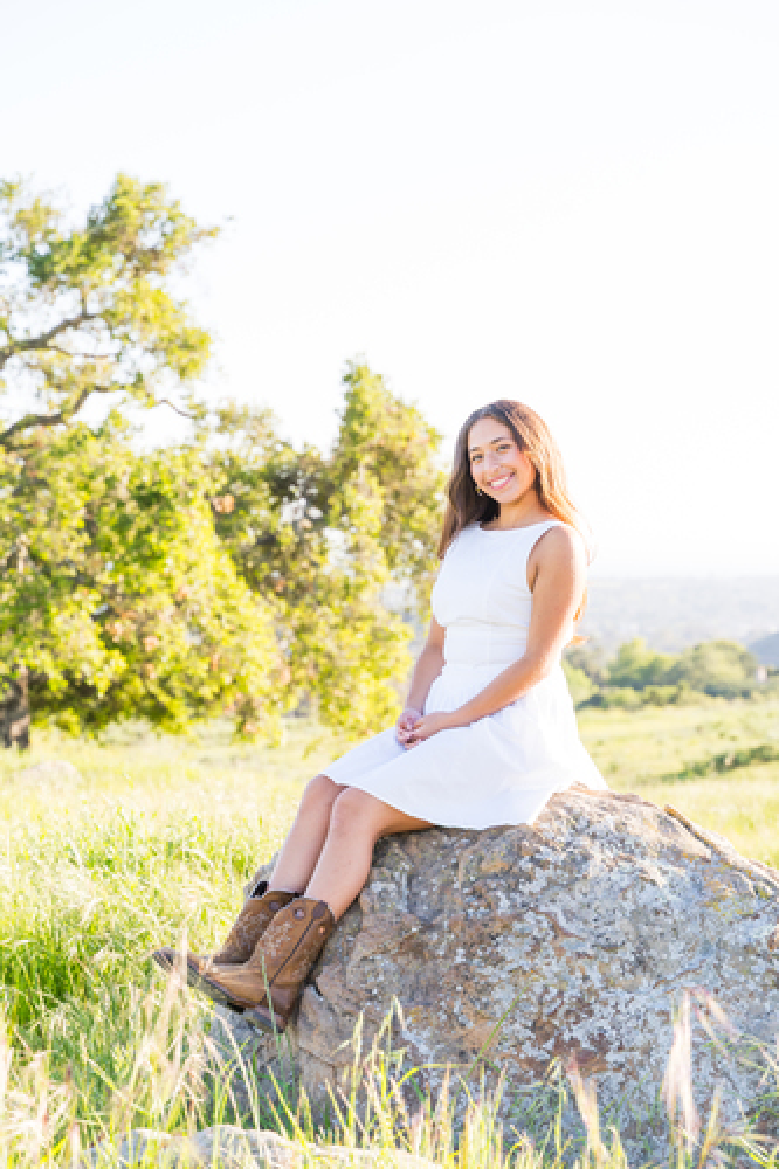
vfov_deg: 30.5
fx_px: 2144
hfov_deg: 20.6
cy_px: 584
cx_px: 390
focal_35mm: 66
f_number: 4.5
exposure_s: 1/500
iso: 320
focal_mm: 66
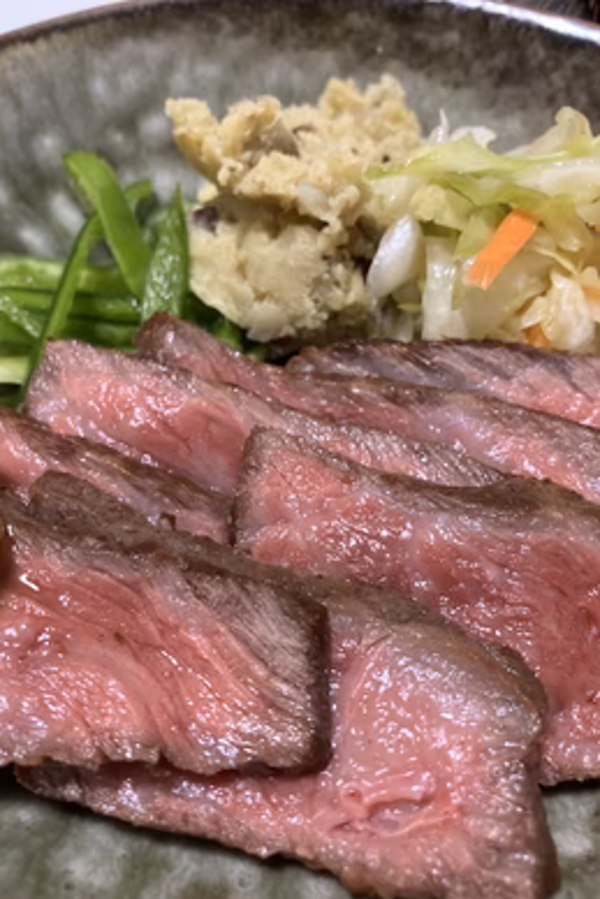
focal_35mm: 30
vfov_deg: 61.9
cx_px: 257
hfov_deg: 43.5
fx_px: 749
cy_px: 440
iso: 200
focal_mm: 3.99
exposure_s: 1/60
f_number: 1.8
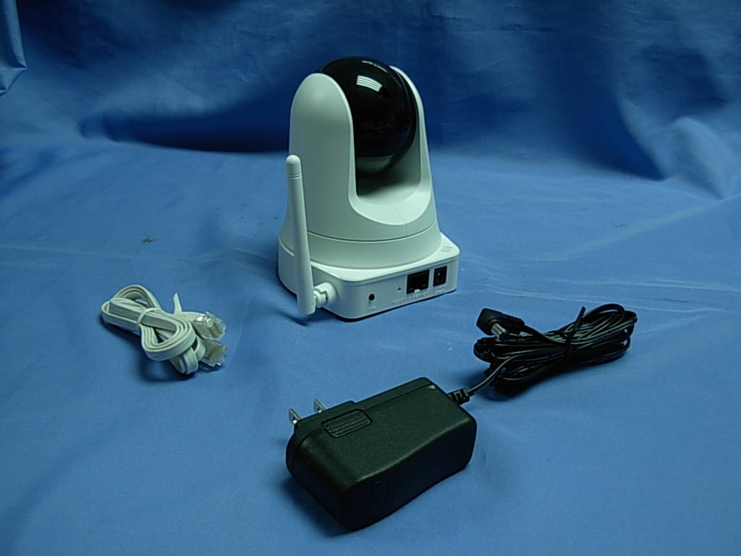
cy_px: 278
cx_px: 370
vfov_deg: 37.7
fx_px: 813
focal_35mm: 38
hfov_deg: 49.0
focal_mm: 6.3
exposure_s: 1/25.3
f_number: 2.9
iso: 79
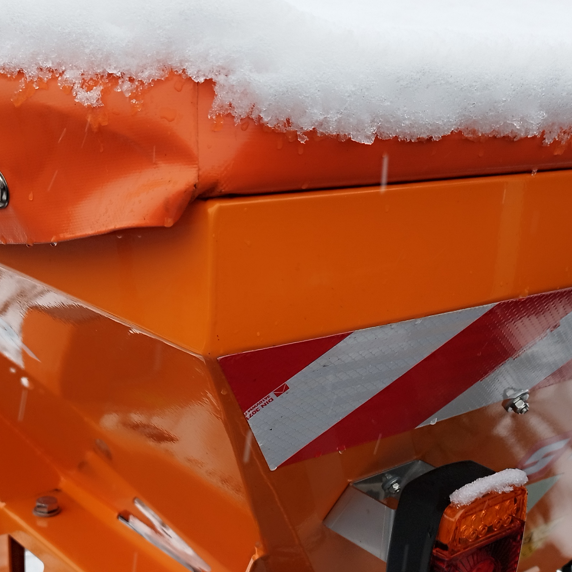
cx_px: 288
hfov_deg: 32.2
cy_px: 367
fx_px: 991
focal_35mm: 53
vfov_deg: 32.0
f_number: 1.89
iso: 50
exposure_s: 1/120
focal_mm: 5.89
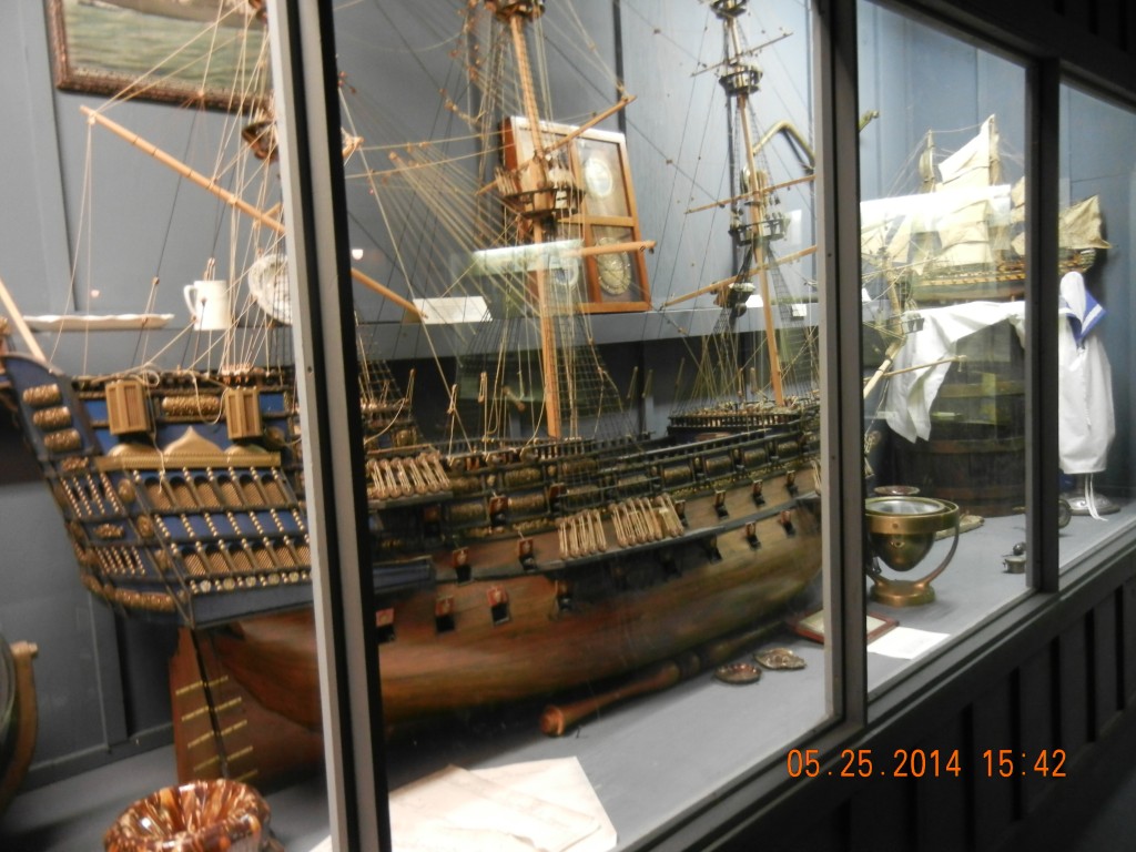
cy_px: 426
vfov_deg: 46.8
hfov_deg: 60.0
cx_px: 568
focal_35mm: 30
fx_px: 985
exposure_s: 1/3.4
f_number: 3.5
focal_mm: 5.4
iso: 200
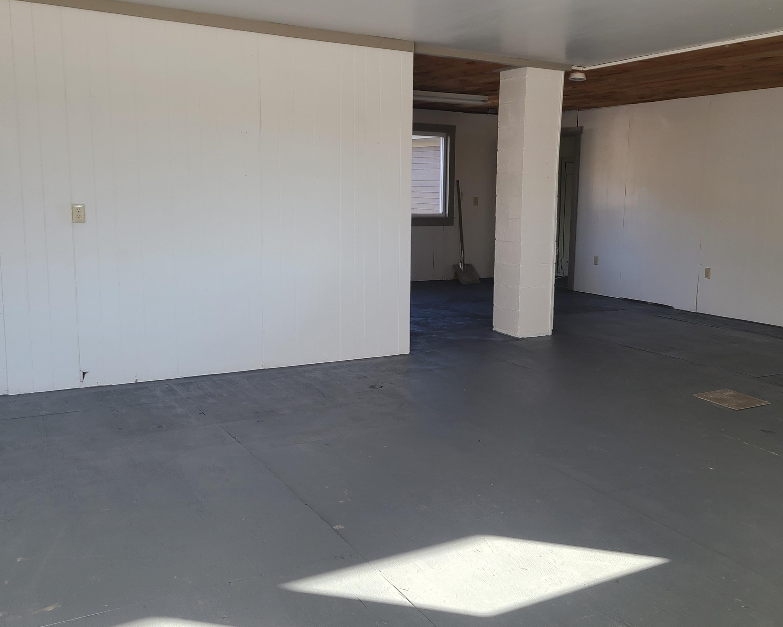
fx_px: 811
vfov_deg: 42.2
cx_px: 421
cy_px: 297
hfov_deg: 51.5
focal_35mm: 35
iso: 40
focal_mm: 5.4
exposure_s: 1/126
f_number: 1.8
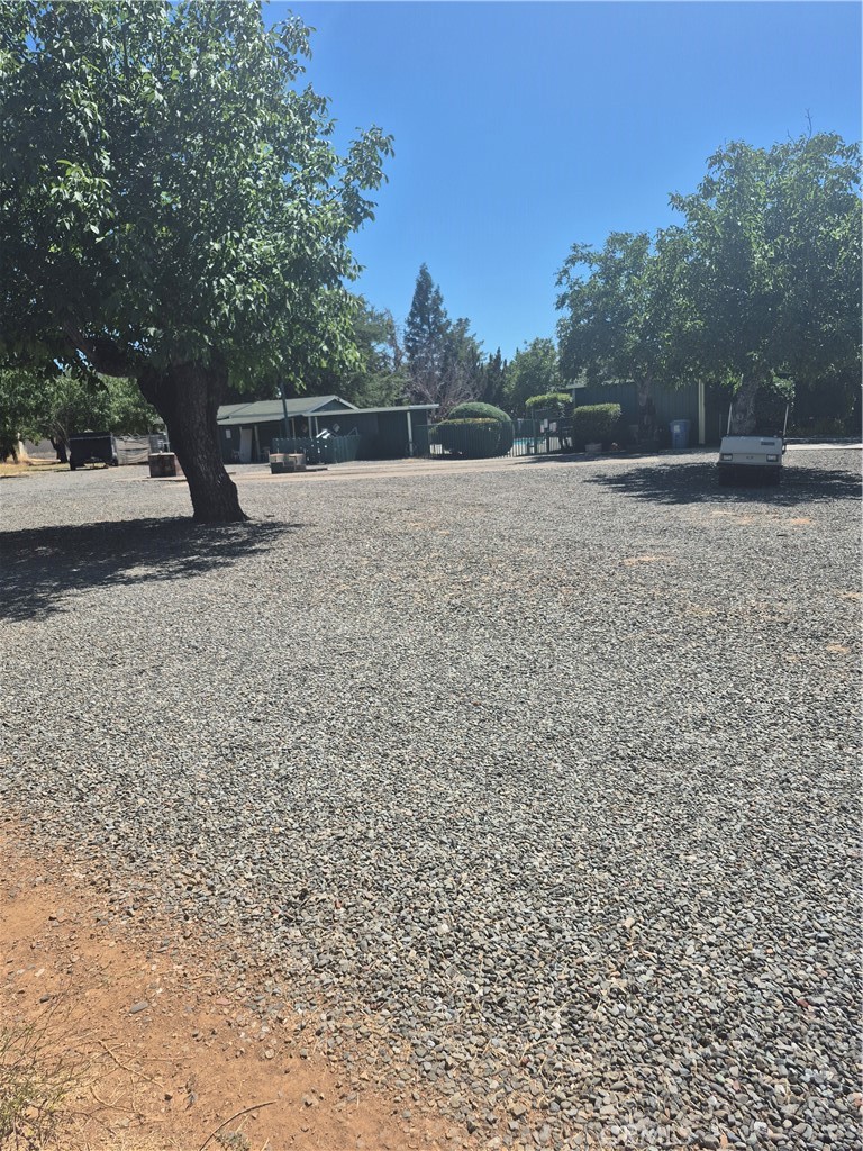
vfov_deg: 73.9
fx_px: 765
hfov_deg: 58.9
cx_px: 432
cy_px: 576
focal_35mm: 23
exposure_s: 1/1772
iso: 25
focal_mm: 5.4
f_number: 1.8
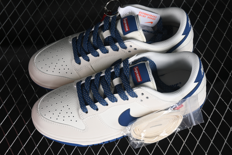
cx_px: 116
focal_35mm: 75
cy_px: 78
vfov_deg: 18.2
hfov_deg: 27.0
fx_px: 483
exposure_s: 1/100
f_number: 7.1
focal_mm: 50
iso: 160
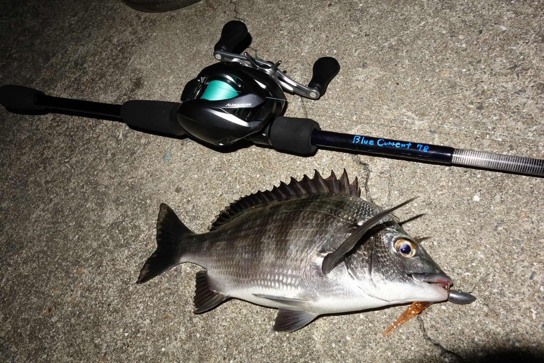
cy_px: 182
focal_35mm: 28
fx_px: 423
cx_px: 272
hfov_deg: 65.5
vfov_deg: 46.4
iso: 400
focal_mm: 10.4
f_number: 11
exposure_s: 1/15
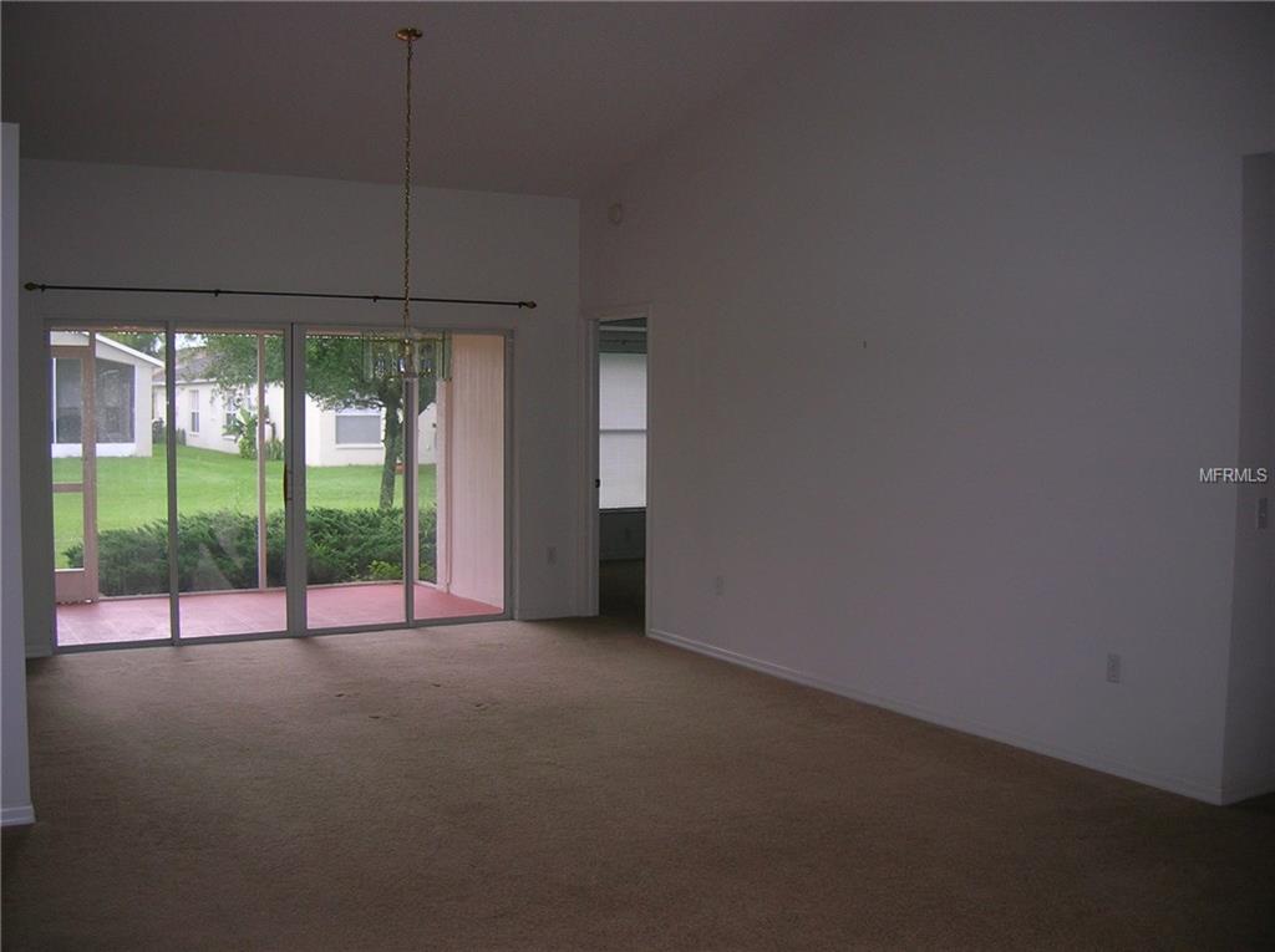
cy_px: 476
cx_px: 638
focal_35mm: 34
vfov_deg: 41.7
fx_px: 1251
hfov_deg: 54.0
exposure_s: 1/30
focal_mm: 5.7
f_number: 2.9
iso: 52
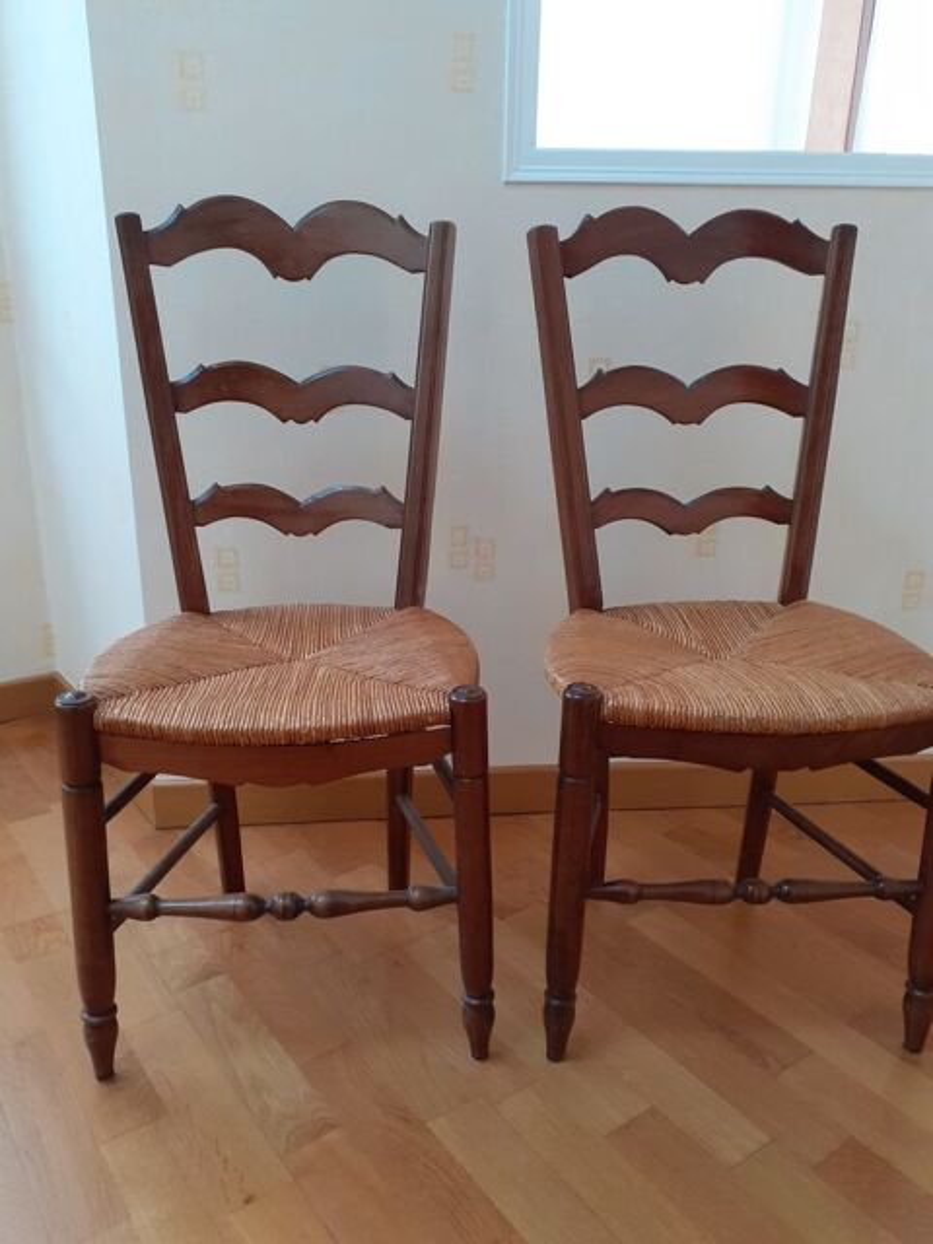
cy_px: 622
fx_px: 970
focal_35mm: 27
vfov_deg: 65.3
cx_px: 466
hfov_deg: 51.4
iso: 125
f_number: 1.9
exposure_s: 1/50
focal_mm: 3.6
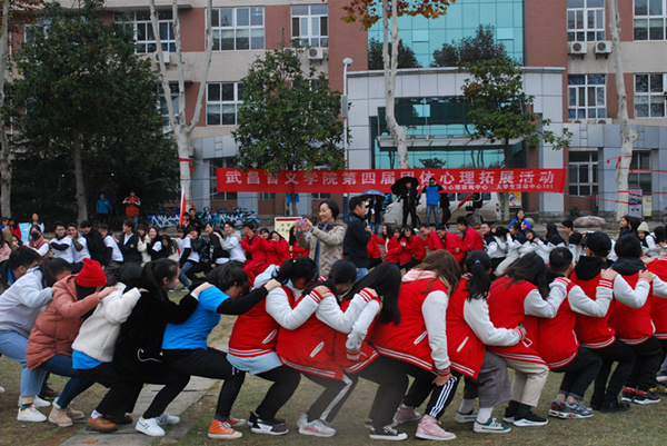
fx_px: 890
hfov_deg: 41.1
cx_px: 334
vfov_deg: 28.1
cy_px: 223
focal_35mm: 48
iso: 1100
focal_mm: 32
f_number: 11
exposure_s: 1/125
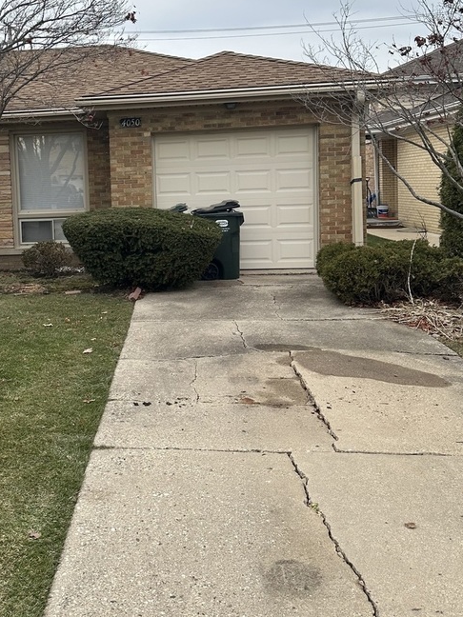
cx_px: 85
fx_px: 713
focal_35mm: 40
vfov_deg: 46.4
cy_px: 233
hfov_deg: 34.7
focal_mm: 6.86
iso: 80
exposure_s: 1/1357
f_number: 1.78
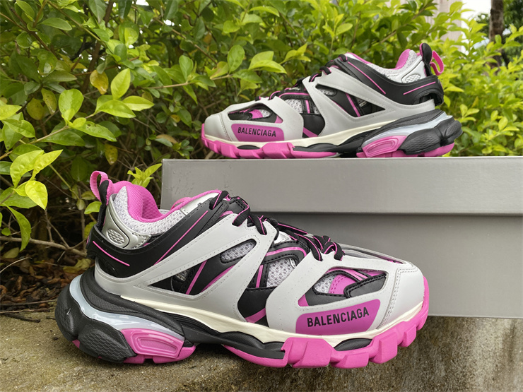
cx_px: 262
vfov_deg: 53.1
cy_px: 196
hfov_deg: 67.3
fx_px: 393
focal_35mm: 26
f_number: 1.8
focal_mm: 4.25
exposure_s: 1/121
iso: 100
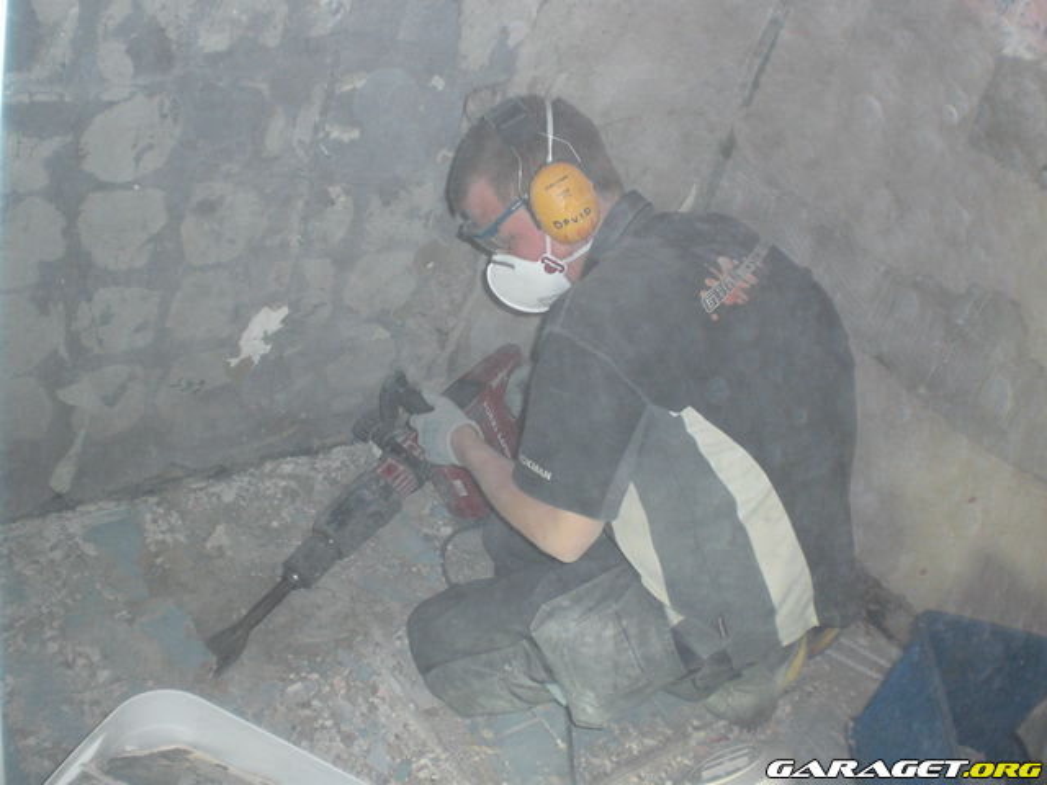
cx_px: 524
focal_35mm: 36
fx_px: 1089
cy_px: 392
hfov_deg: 51.4
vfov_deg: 39.7
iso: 200
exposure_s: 1/60
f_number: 3.1
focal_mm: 6.3
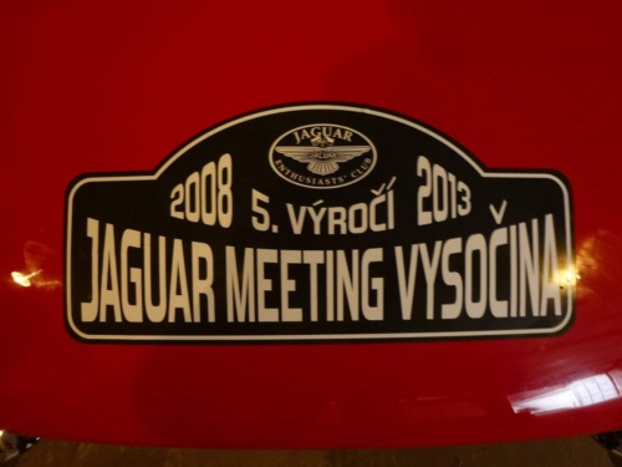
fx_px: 431
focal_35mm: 24
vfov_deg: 56.8
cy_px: 234
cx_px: 311
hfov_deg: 71.6
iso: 320
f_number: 3.3
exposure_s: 1/4
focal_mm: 4.3
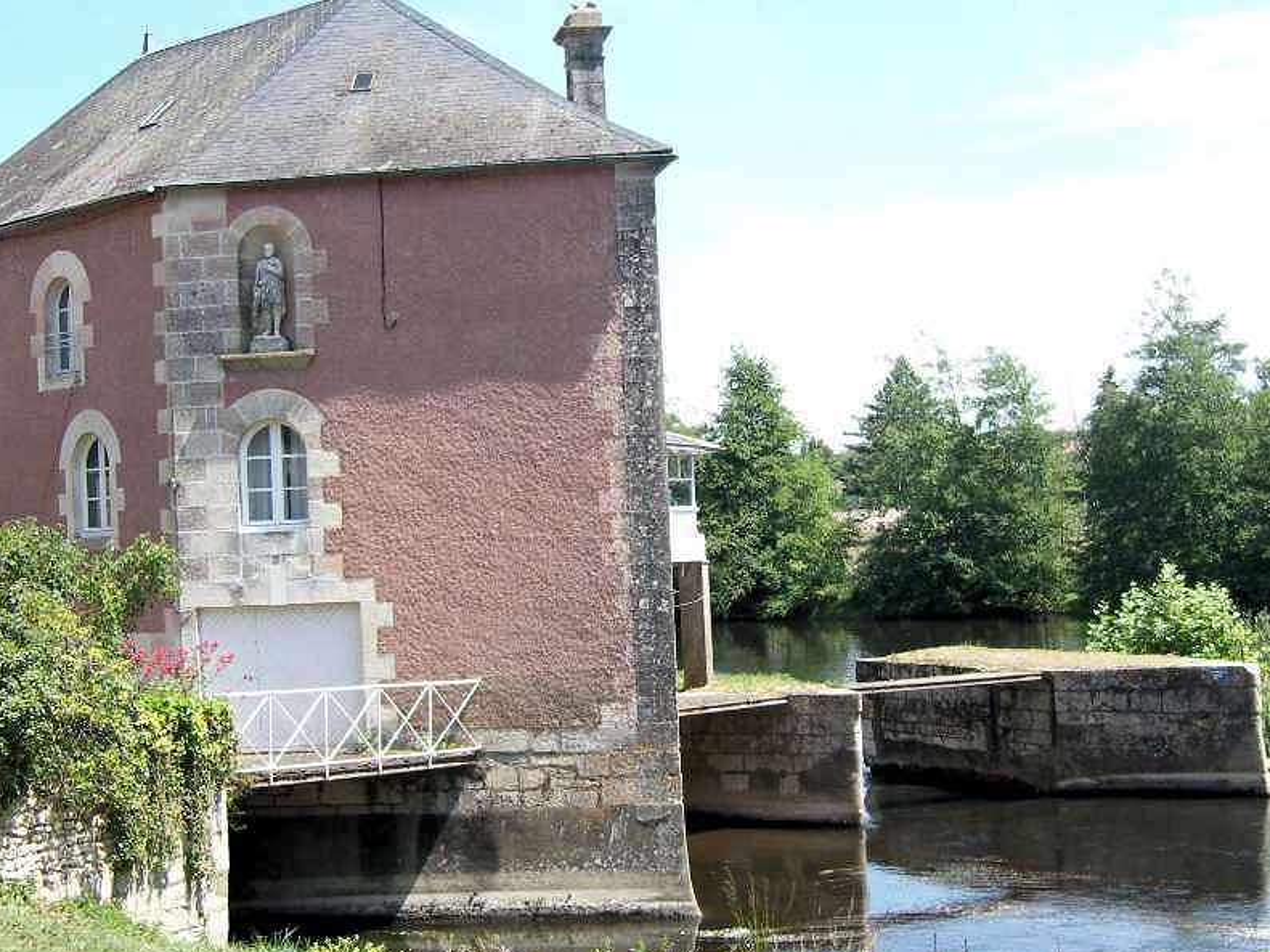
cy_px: 461
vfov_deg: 26.6
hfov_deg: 34.9
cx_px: 679
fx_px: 2018
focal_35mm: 55
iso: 80
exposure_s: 1/500
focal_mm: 7.3
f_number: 2.8
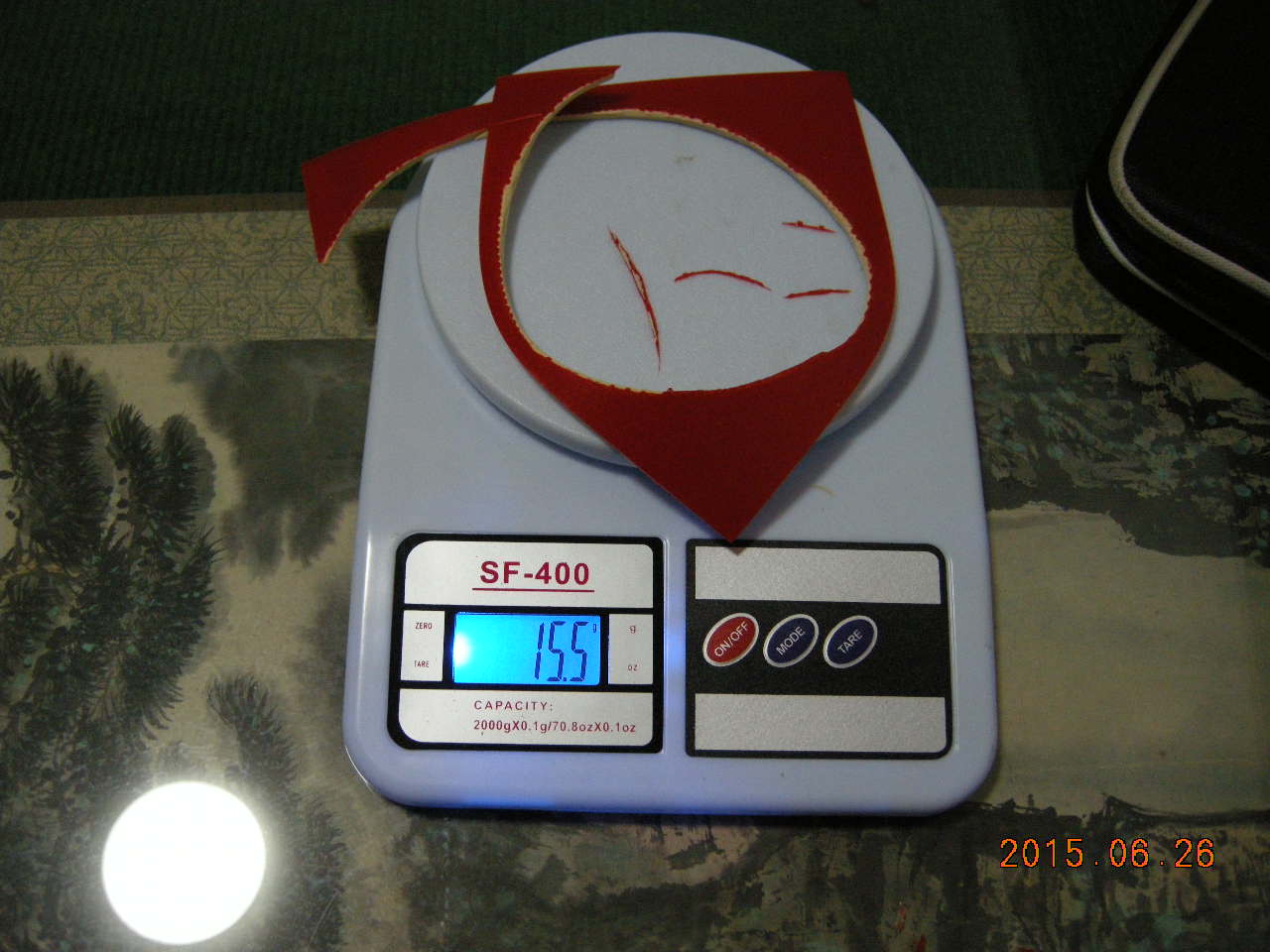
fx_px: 1284
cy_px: 476
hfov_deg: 52.6
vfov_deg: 40.7
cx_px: 635
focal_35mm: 35
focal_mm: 7.5
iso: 400
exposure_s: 1/17.2
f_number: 2.7
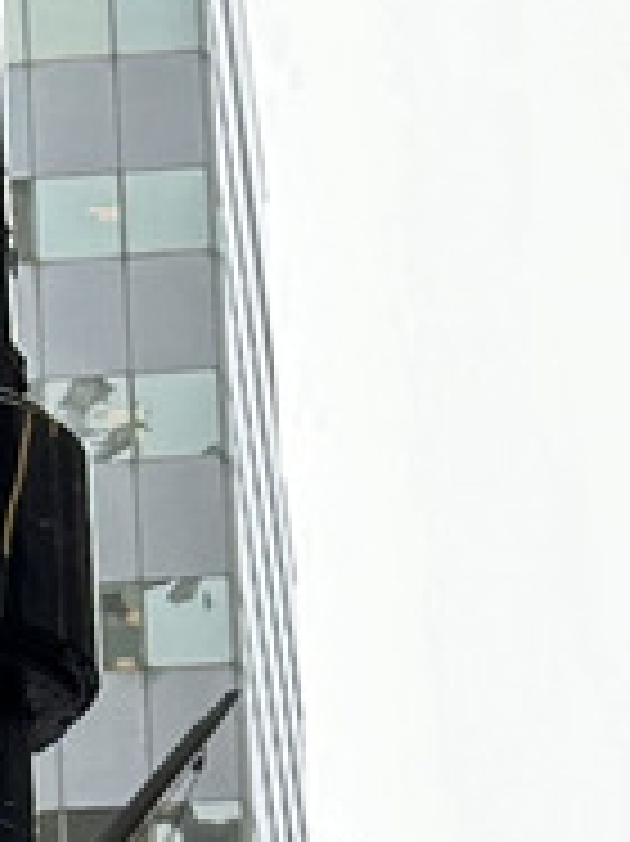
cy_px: 700
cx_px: -990
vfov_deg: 5.6
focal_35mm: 351
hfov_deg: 4.1
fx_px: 8527
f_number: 1.78
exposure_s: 1/121
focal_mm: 6.86
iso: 50
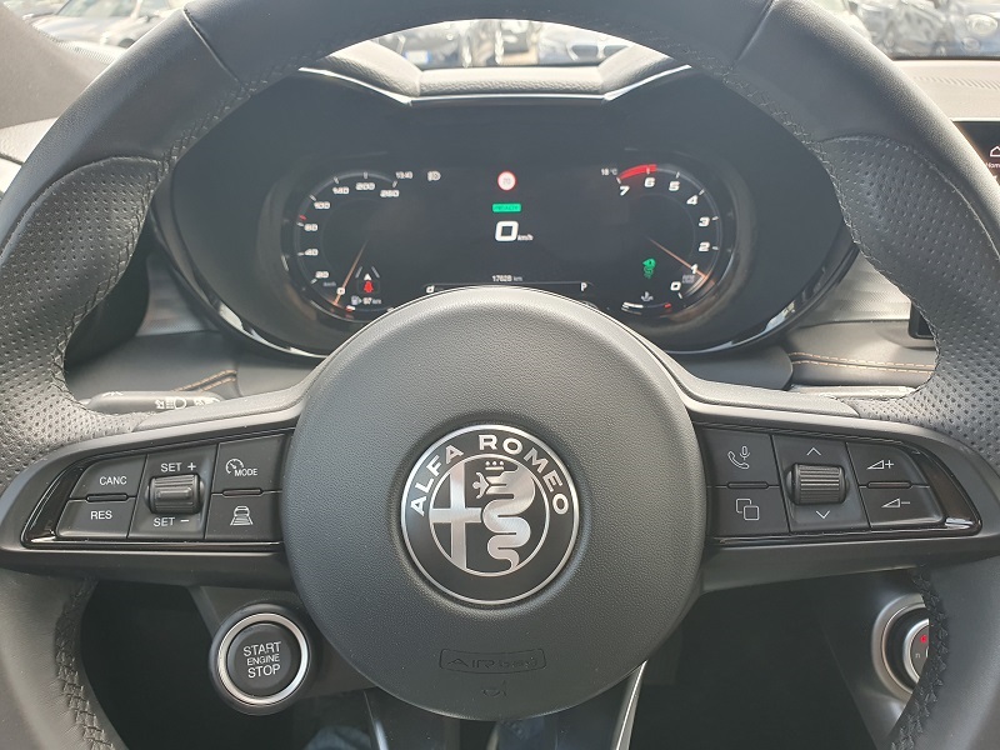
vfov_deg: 53.1
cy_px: 375
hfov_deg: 67.3
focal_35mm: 26
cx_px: 500
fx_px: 751
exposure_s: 1/120
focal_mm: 4.32
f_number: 2.4
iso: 64
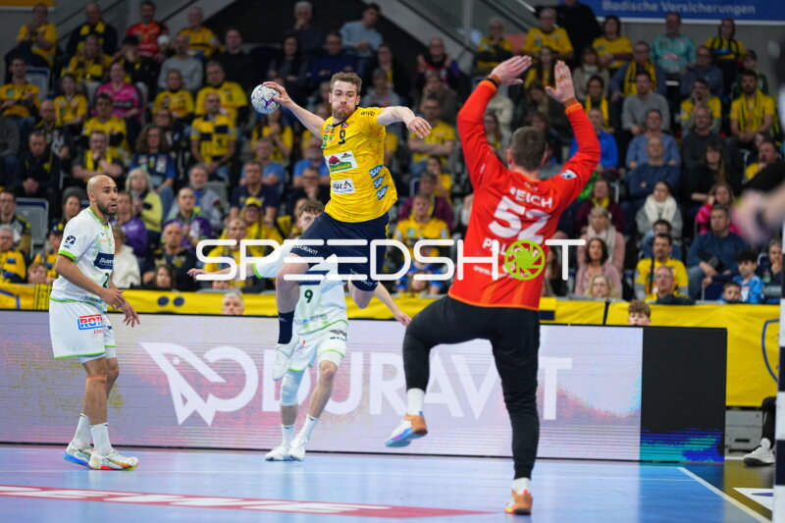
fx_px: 2943
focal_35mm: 135
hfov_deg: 15.2
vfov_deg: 10.2
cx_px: 392
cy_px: 262
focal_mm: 135
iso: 1000
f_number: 1.8
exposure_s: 1/1600
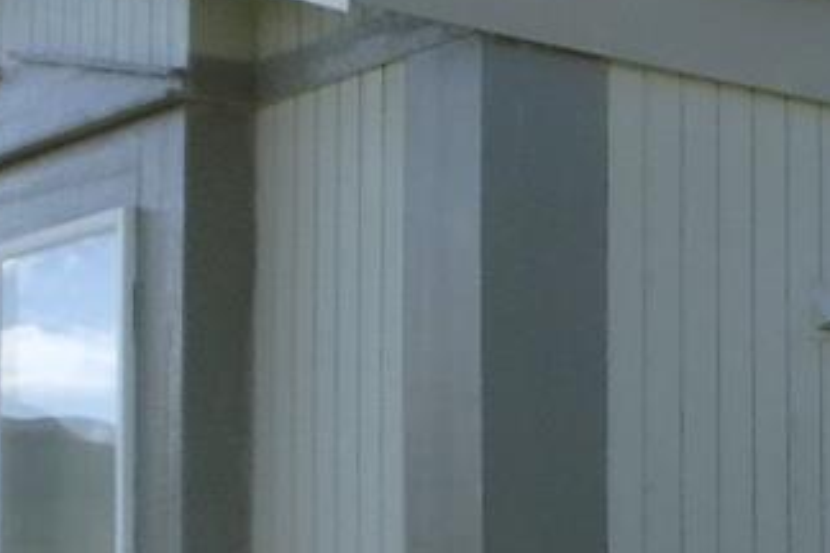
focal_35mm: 101
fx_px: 2328
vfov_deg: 13.3
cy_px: 581
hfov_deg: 17.7
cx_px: 1309
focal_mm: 3.7
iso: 125
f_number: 3.5
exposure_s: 1/640
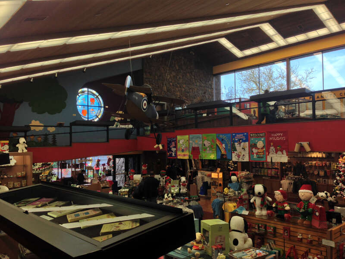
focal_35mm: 33
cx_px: 172
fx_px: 329
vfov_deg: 42.9
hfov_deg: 55.4
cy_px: 130
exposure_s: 1/60
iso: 50
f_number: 2.4
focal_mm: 4.12
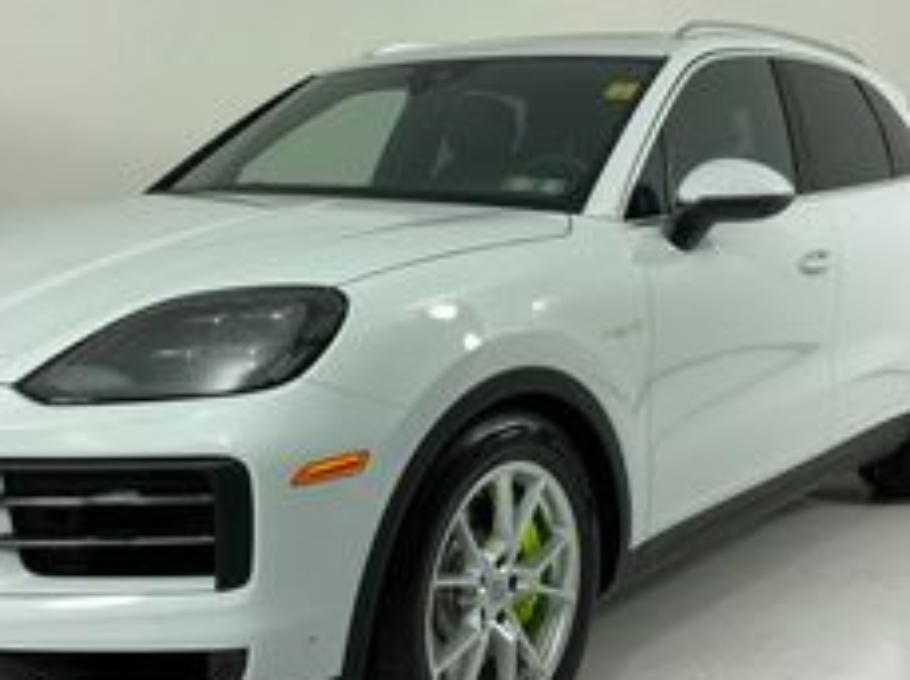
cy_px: 342
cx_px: 374
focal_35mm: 49
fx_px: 1286
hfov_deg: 38.8
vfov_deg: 29.6
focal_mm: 3.99
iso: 20
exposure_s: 1/361
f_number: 1.8
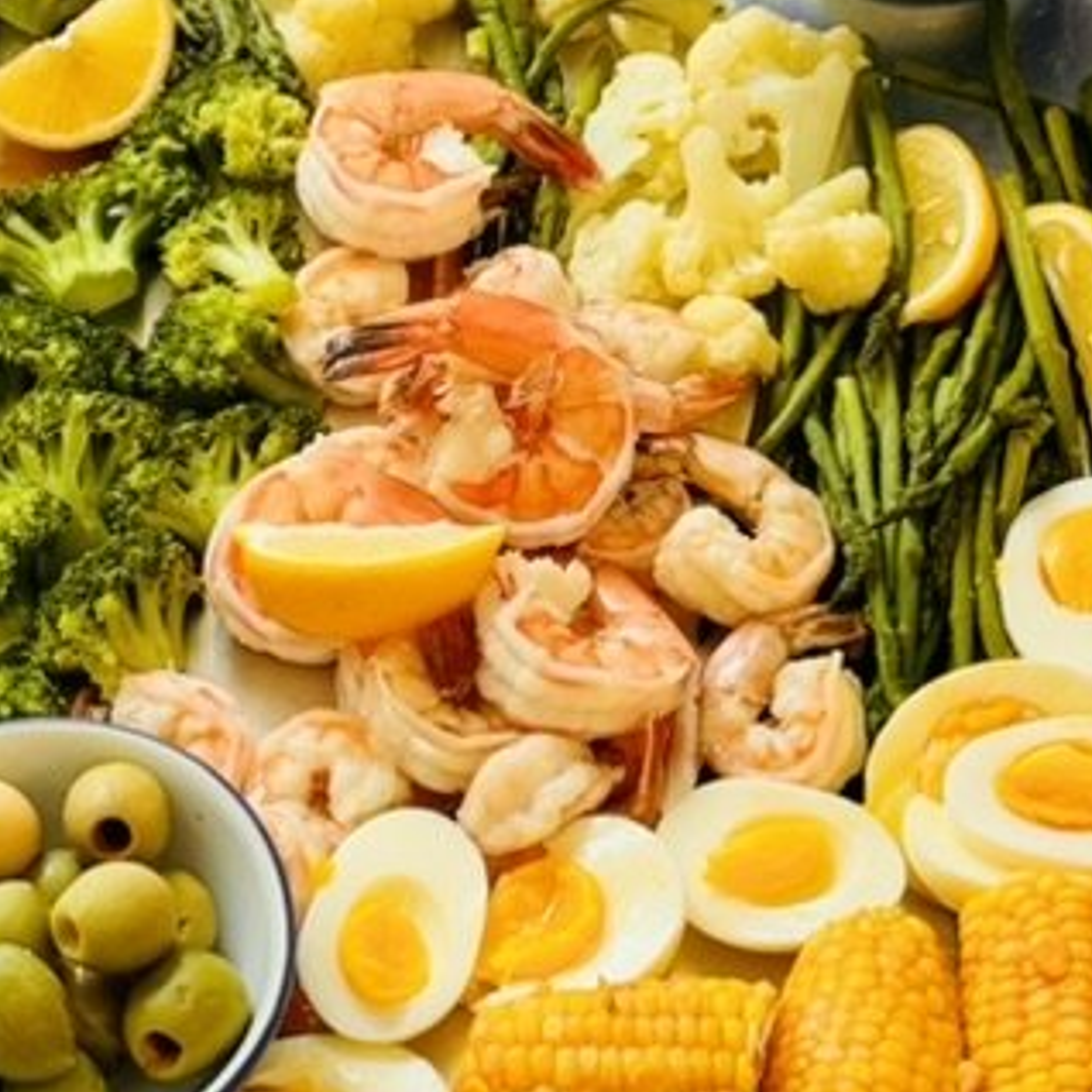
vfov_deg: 26.8
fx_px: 2284
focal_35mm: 64
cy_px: 436
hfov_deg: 26.9
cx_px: 556
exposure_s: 1/120
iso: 80
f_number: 1.78
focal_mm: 6.76
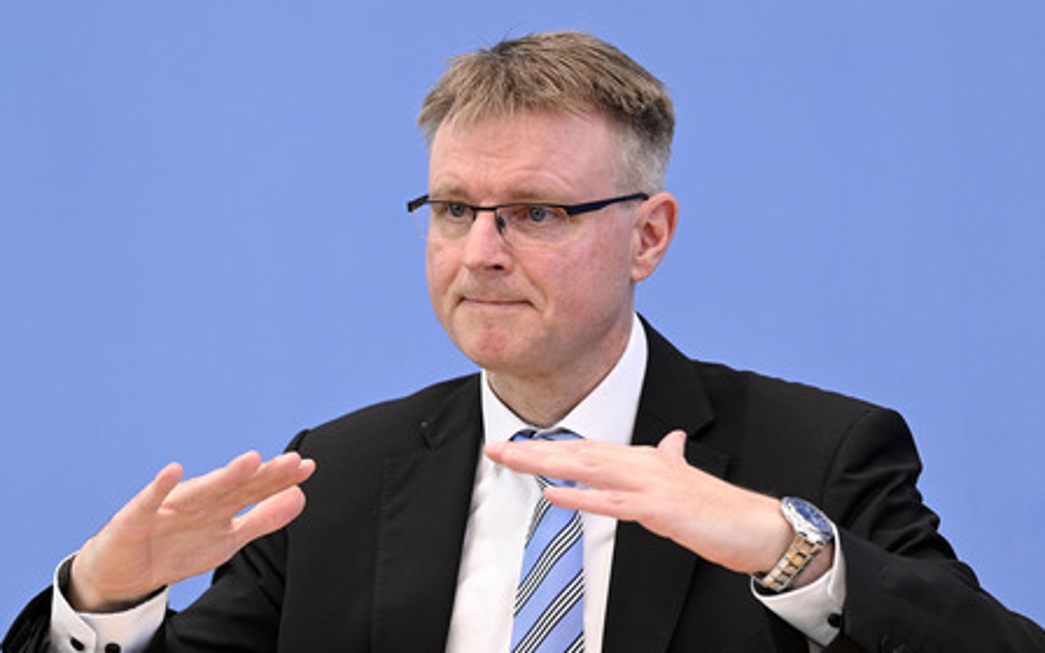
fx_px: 3389
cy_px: 340
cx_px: 521
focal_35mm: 119
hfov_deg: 17.5
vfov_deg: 11.0
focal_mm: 116
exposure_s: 1/640
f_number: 5.6
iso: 4000
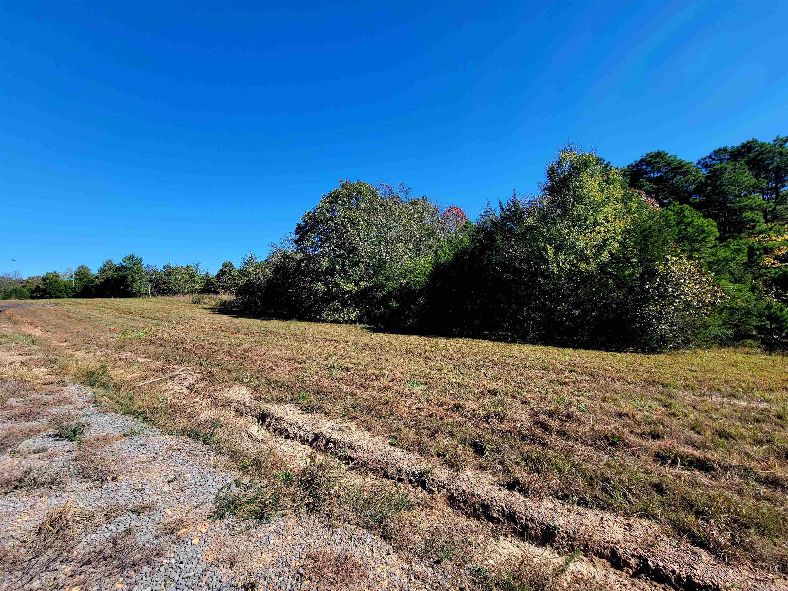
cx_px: 394
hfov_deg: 106.2
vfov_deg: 89.9
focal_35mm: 13
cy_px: 296
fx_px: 296
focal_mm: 2.2
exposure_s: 1/1000
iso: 50
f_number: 2.2
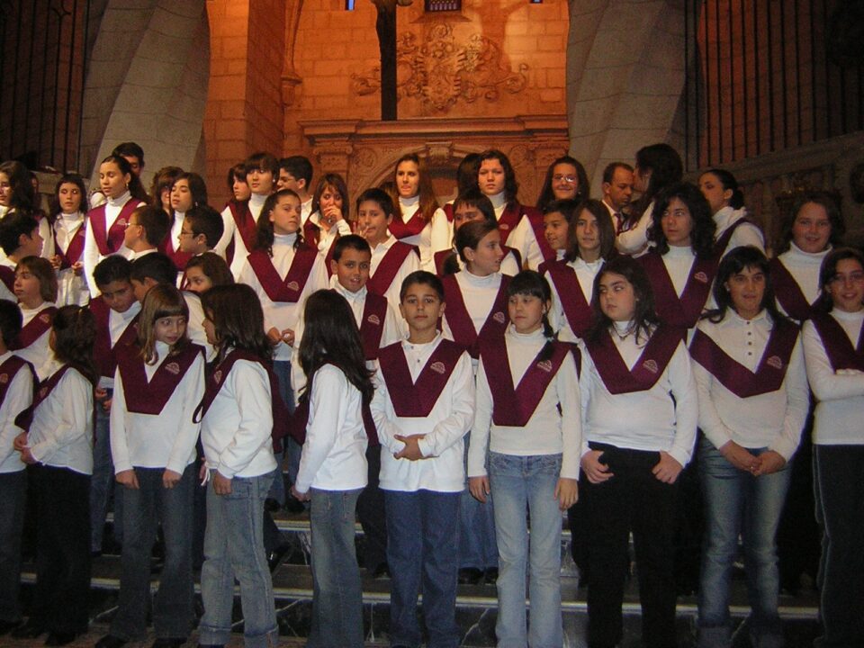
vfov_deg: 39.7
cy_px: 324
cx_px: 432
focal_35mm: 36
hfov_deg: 51.4
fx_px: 899
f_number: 2.6
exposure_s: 1/60.1
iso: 140
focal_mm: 4.7
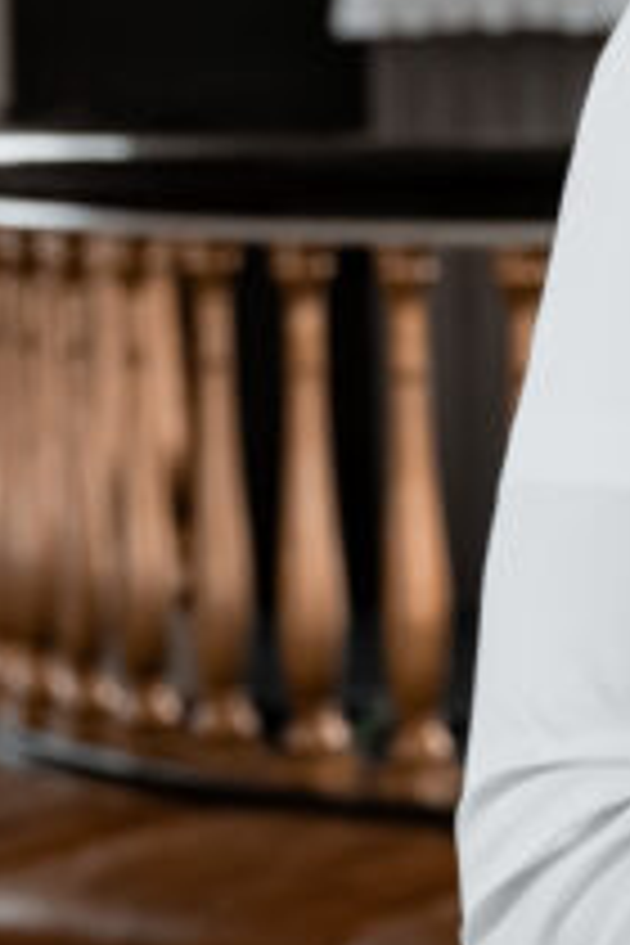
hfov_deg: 5.8
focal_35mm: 229
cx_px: 1411
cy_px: 108
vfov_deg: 9.0
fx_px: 6011
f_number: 4
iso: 280
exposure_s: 1/60
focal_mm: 47
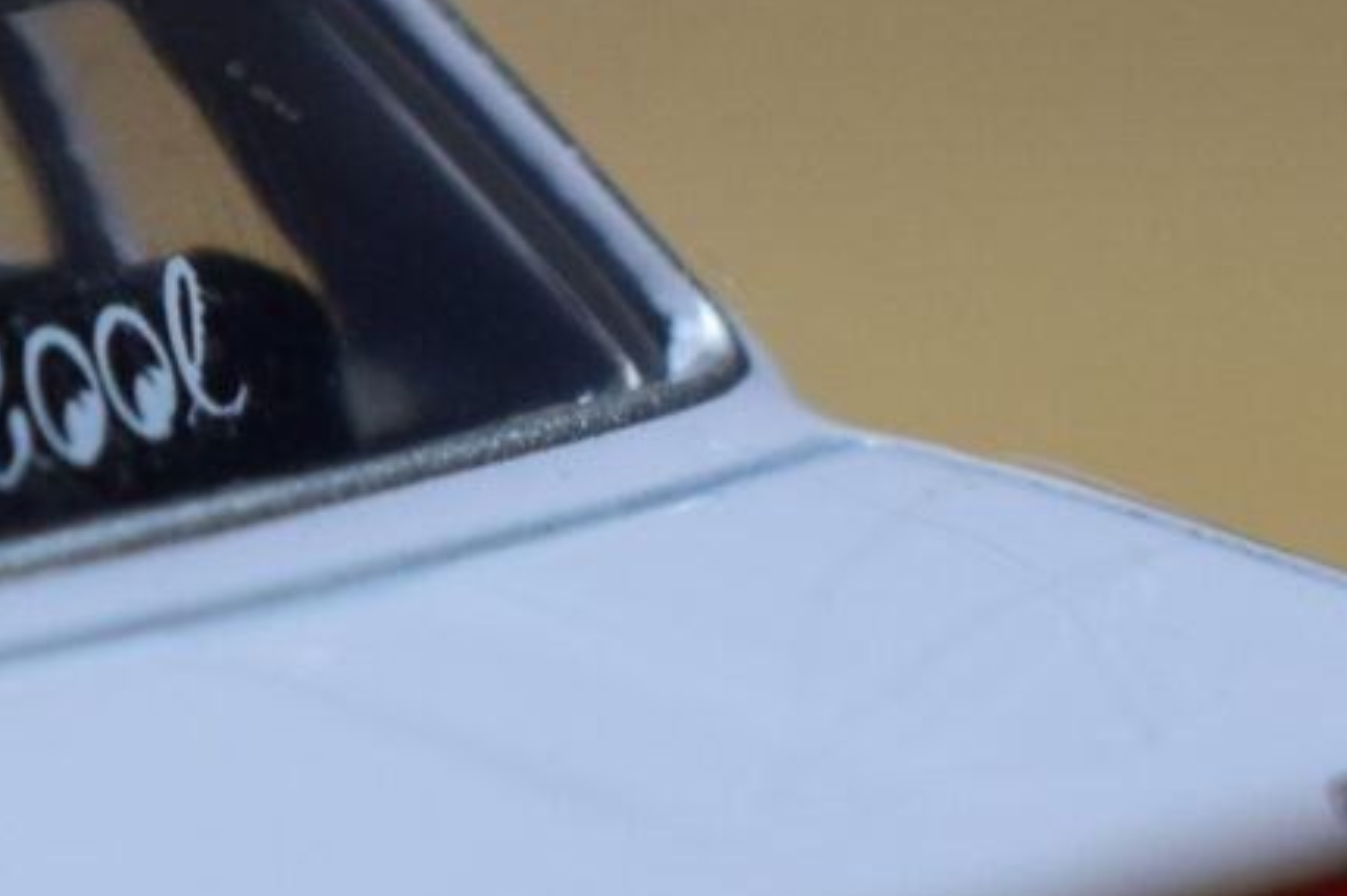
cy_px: 332
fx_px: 12006
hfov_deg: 6.2
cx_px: -1453
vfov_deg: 4.3
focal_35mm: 321
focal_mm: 36
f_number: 9
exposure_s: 1/125
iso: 400
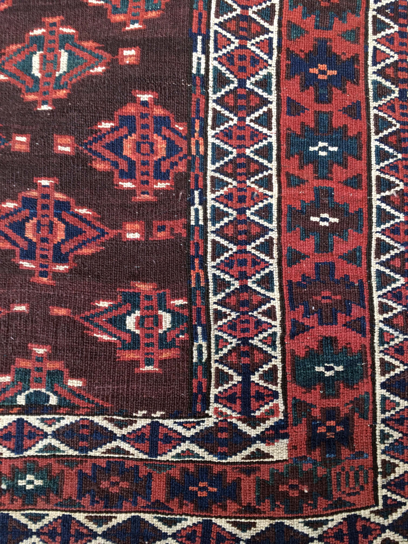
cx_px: 204
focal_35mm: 29
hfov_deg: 48.2
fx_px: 456
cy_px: 272
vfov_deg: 61.7
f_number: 2.2
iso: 100
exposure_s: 1/33
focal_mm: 4.15
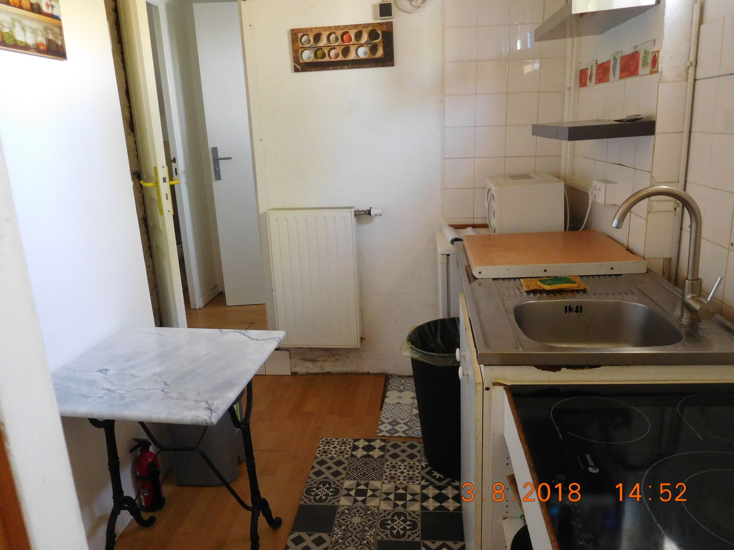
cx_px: 367
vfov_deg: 54.9
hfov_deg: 69.4
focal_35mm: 25
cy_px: 275
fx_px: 530
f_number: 3.4
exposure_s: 1/8
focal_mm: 4.5
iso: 450
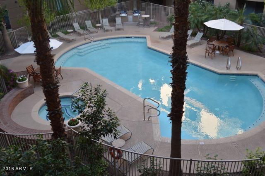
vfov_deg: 36.8
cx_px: 132
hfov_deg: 53.2
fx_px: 265
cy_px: 88
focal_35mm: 36
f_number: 5
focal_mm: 24
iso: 400
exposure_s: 1/100
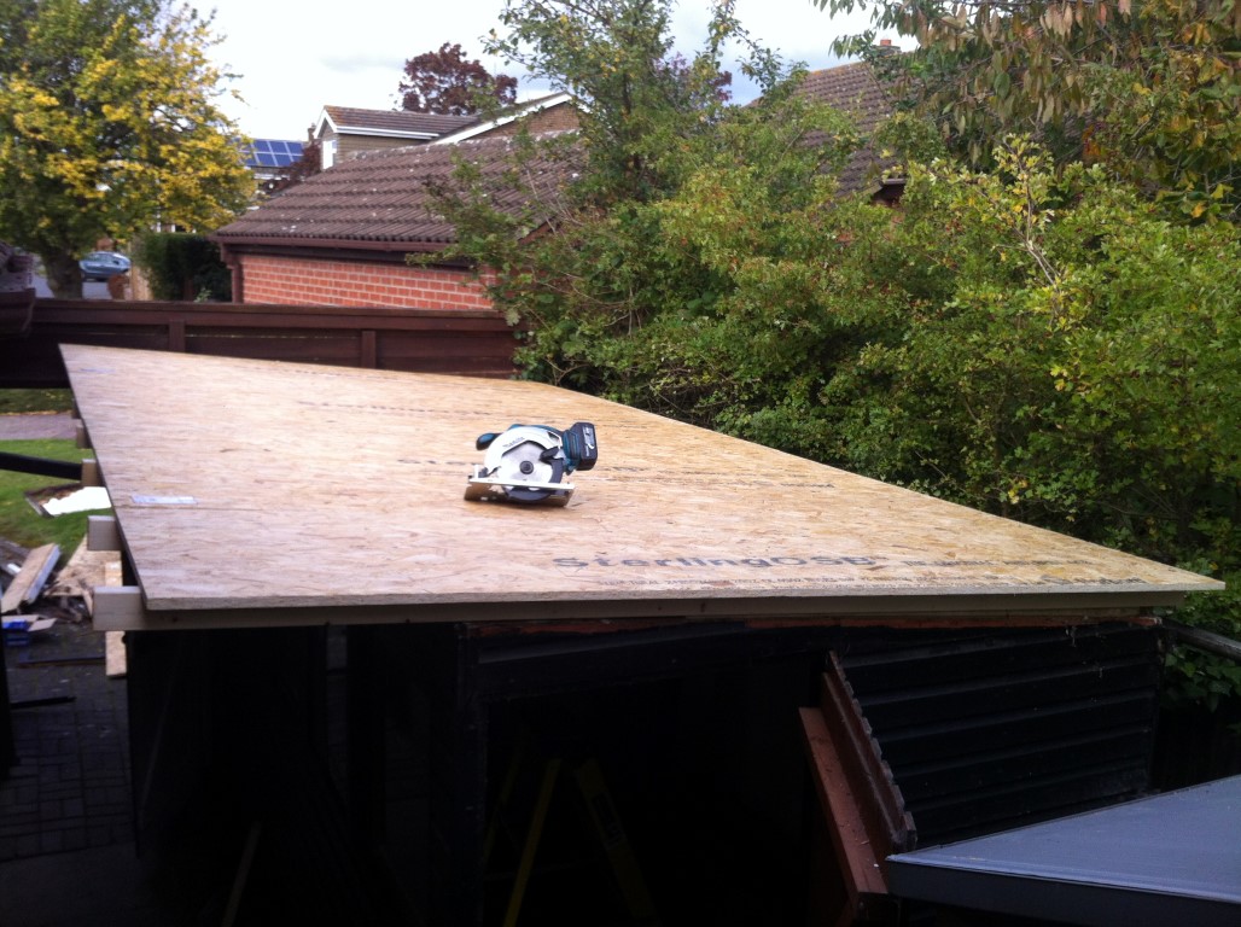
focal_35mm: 35
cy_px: 464
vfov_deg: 40.6
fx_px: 1253
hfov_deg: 52.7
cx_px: 620
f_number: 2.8
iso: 80
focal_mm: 3.85
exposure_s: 1/296
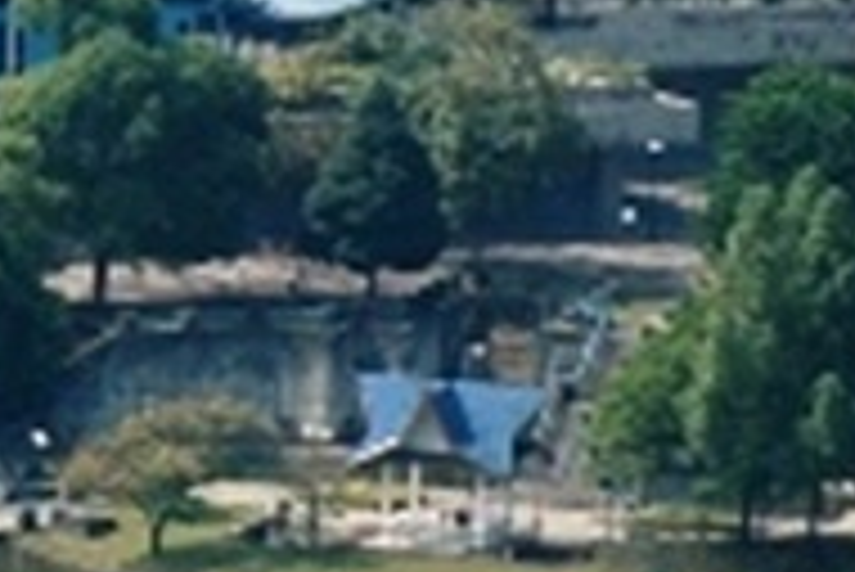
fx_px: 27787
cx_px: -662
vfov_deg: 1.2
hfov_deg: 1.8
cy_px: -250
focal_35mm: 1169
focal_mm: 185
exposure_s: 1/320
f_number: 13
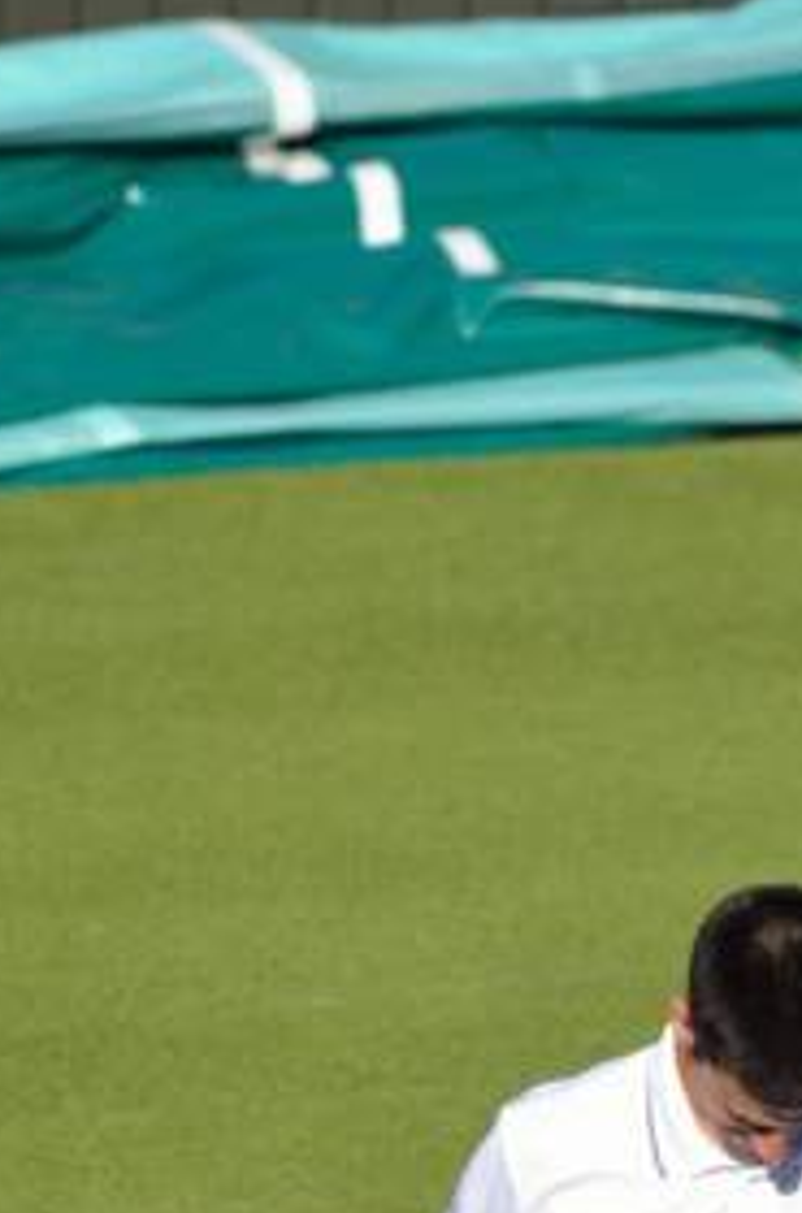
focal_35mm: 1501
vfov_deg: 1.4
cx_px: 587
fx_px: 50468
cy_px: 1326
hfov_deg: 0.9
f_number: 5.6
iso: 320
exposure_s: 1/640
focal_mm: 400
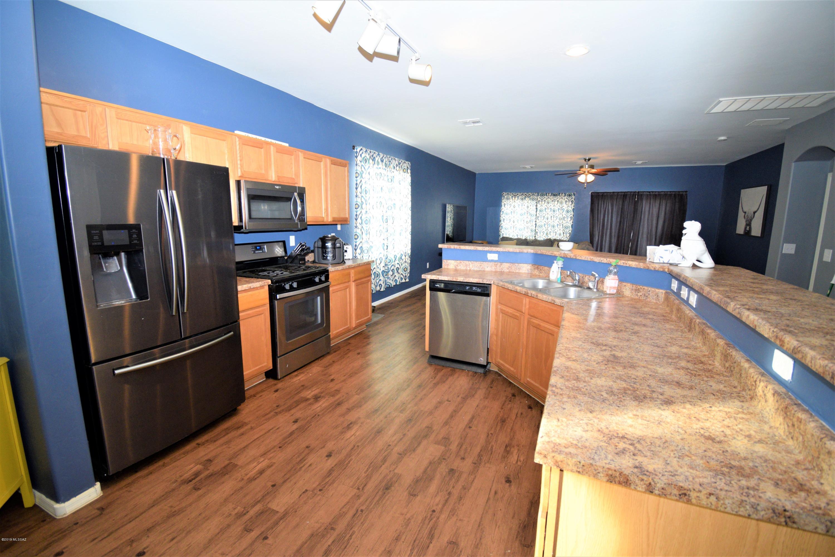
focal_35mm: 15
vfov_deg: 77.3
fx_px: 348
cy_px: 278
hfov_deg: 100.4
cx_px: 418
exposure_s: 1/60
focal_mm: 10
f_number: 4.5
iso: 800
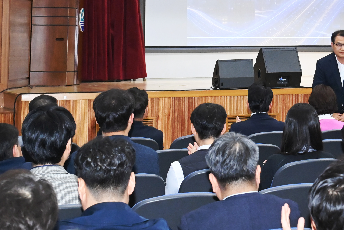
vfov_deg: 12.7
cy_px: -27
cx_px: 321
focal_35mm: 106
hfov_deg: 18.9
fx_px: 1013
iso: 8000
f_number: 6.3
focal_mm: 44
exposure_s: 1/200
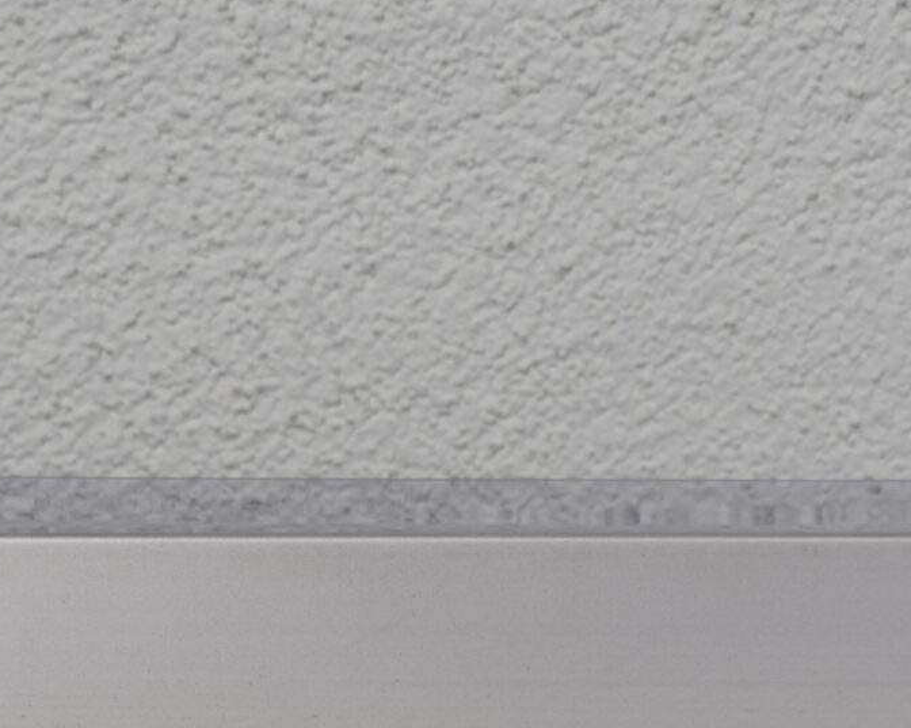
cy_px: 909
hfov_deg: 11.9
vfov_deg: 9.4
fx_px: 4339
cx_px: 130
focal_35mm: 161
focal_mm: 30
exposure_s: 1/125
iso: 250
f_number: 5.6
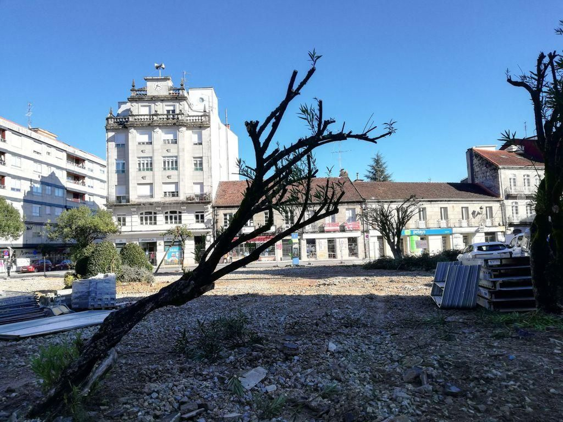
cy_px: 211
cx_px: 282
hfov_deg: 65.3
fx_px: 439
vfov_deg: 51.4
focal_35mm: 27
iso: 50
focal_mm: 3.81
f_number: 2.2
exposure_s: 1/803
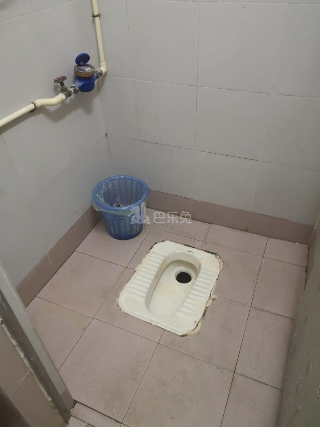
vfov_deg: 65.3
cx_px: 160
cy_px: 214
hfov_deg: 51.3
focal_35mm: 27
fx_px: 333
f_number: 1.8
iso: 400
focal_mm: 3.95
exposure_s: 1/25
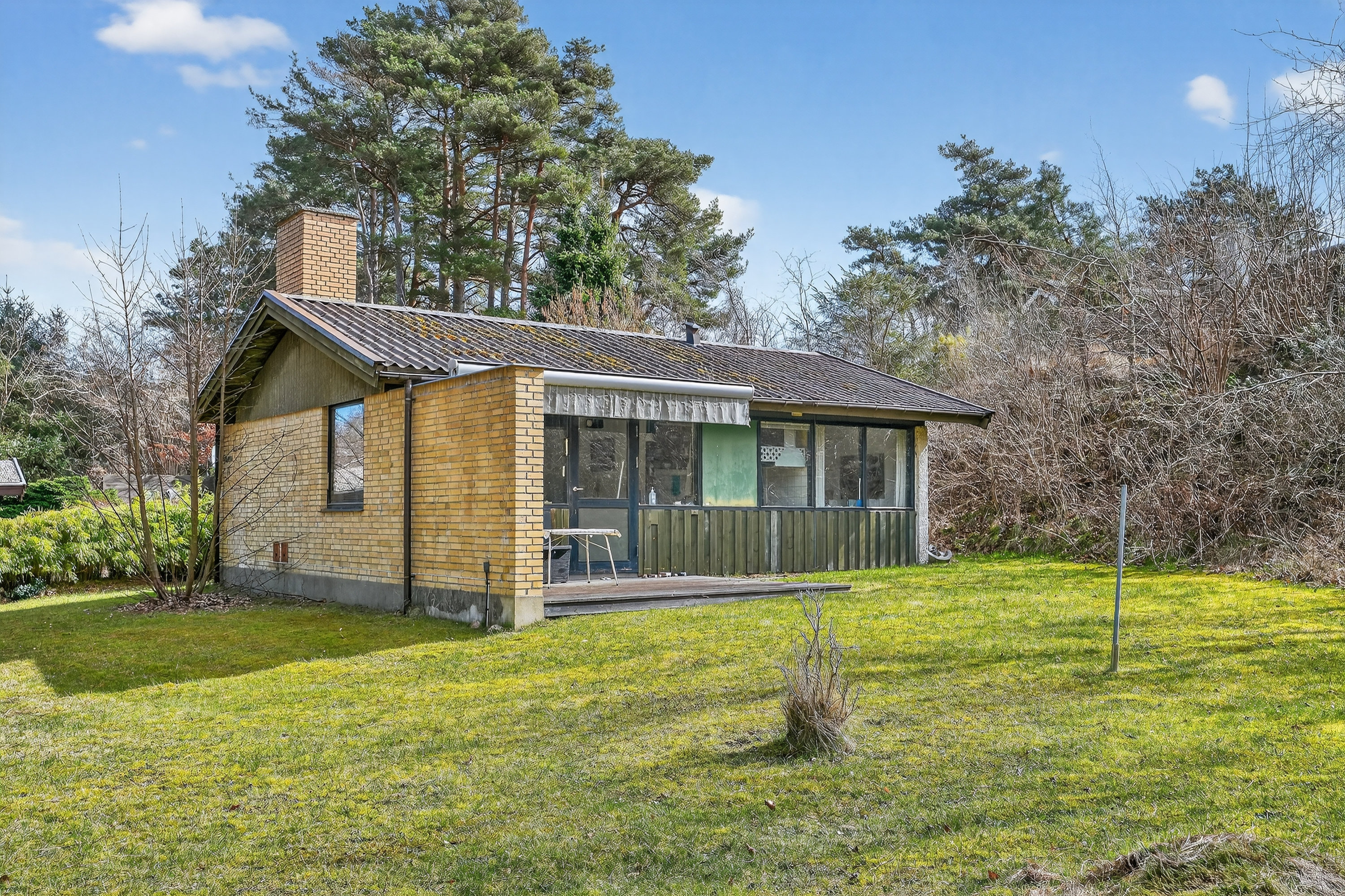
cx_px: 672
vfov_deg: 40.0
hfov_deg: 57.2
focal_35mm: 33
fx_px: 1233
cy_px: 448
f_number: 8
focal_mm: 33
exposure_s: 1/125
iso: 400
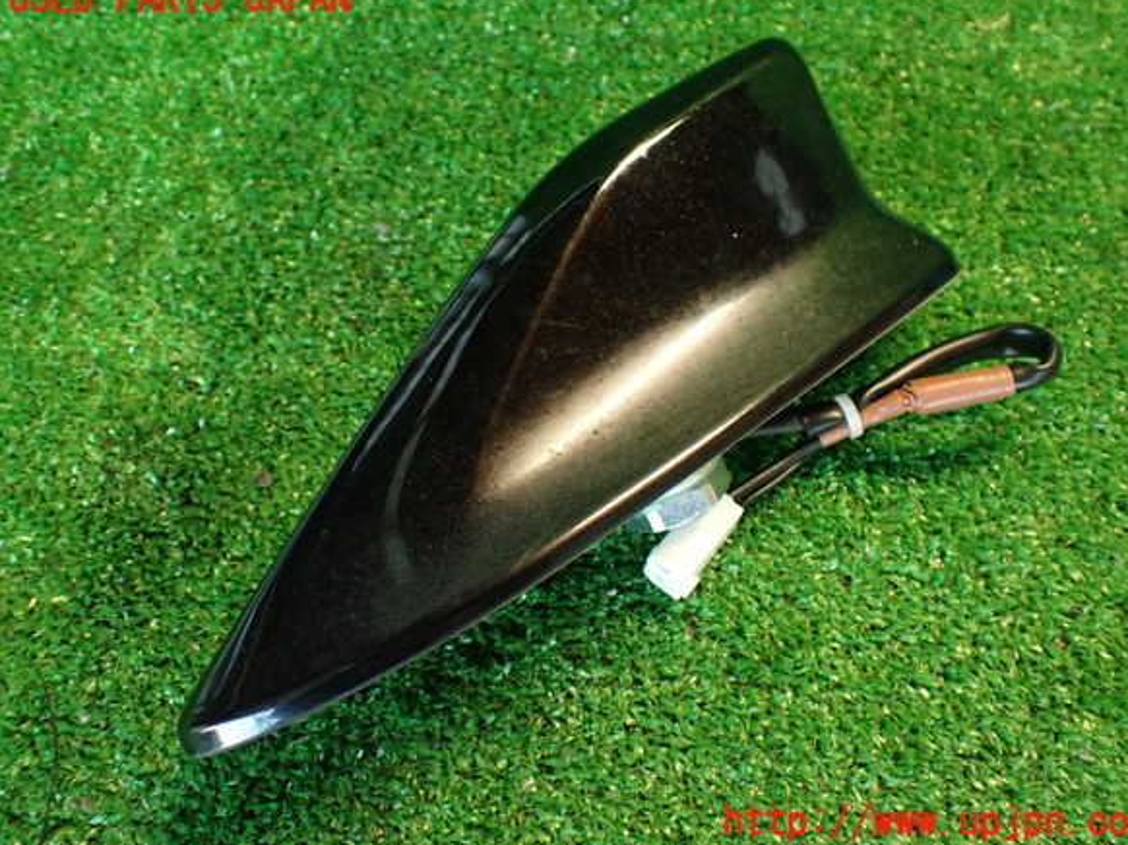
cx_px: 580
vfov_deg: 42.9
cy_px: 411
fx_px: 1075
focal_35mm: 33
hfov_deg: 55.4
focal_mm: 5.79
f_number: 2.4
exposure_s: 1/30
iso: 500
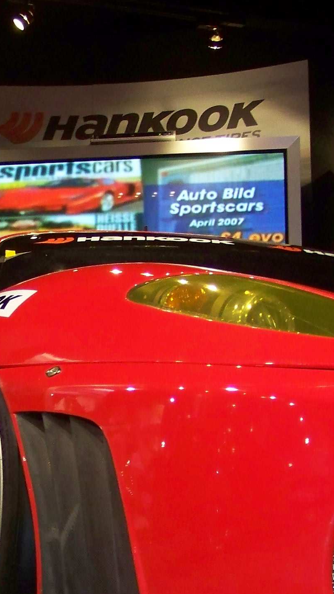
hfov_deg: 11.2
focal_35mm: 107
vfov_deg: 19.8
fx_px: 1685
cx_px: -12
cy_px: 461
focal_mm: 7.6
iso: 200
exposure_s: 1/40
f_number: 2.8
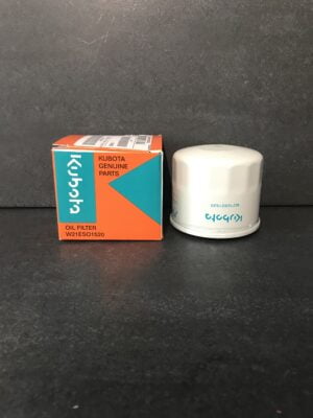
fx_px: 338
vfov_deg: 63.4
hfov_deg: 49.7
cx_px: 156
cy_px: 209
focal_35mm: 28
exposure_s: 1/17
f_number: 1.8
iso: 100
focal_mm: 4
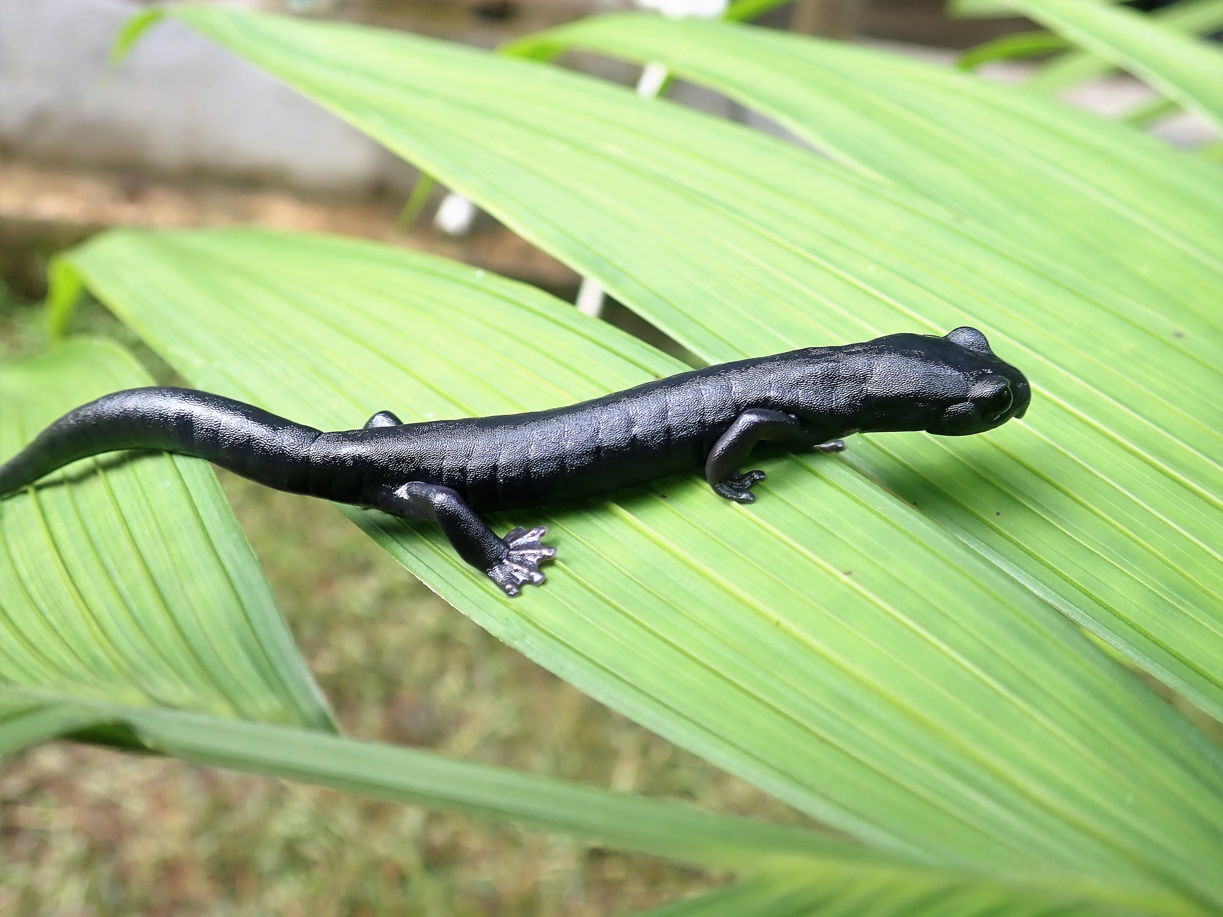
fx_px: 1060
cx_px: 612
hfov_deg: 60.0
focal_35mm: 30
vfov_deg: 46.8
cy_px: 458
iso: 100
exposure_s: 1/125
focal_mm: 5.5
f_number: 2.3
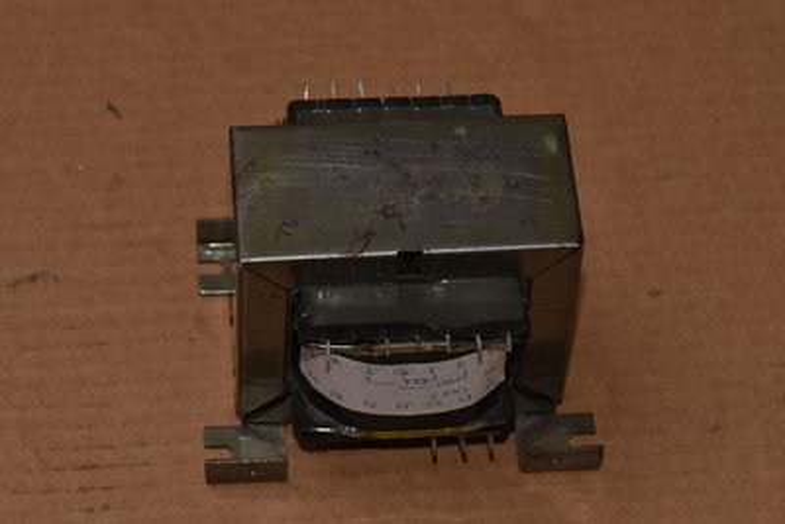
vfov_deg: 13.1
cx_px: 392
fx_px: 2290
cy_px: 262
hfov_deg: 19.4
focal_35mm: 105
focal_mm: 105
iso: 100
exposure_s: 1/60
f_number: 18
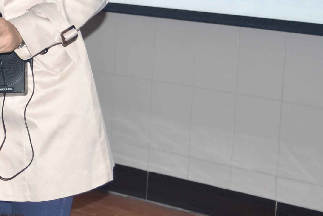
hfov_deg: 15.9
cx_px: -158
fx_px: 1059
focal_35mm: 118
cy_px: -5
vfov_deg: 11.5
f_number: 4
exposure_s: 1/60
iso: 200
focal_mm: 24
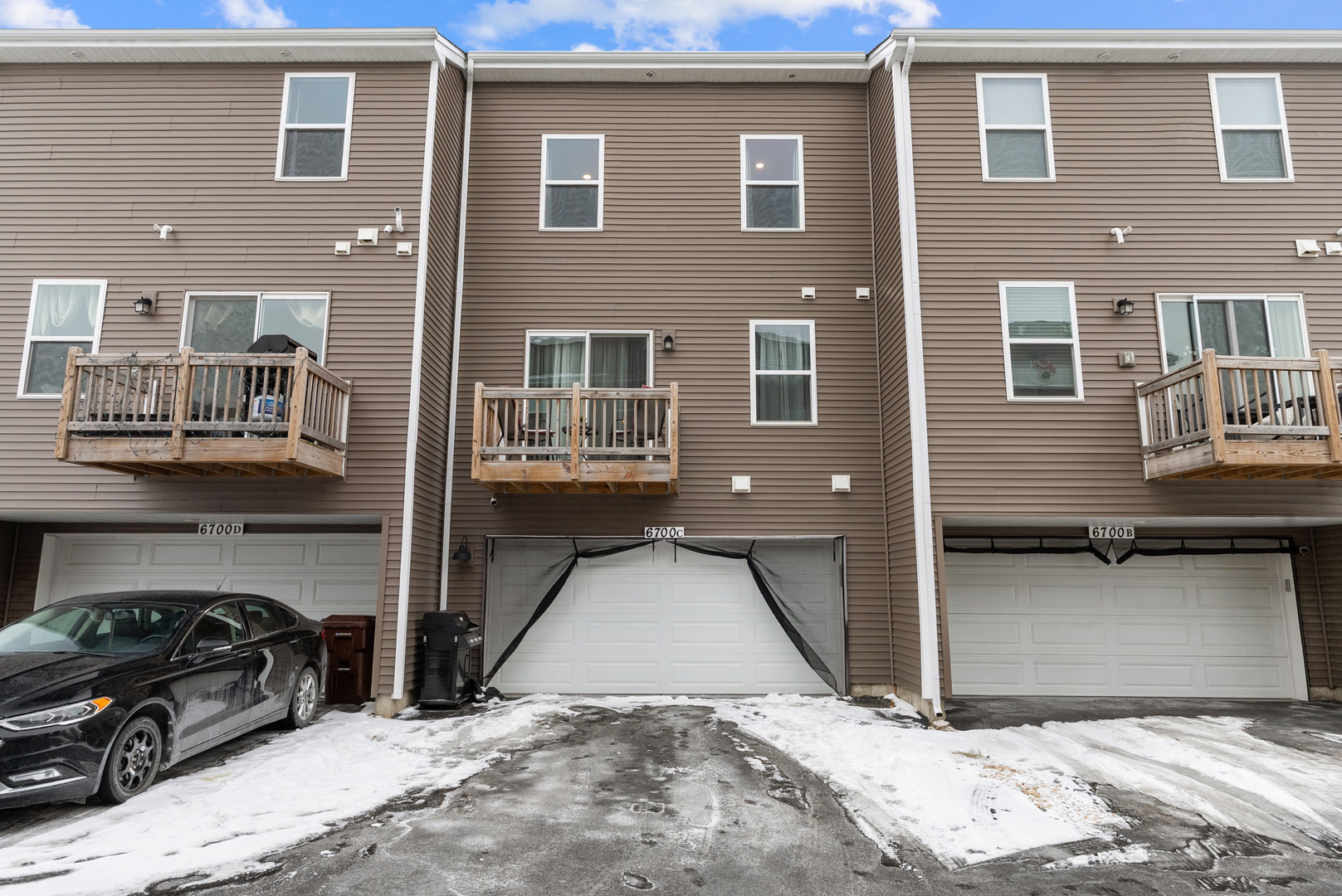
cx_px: 671
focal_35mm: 21
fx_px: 783
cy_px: 448
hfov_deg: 81.2
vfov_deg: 59.6
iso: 640
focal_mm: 21
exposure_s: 1/25
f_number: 8
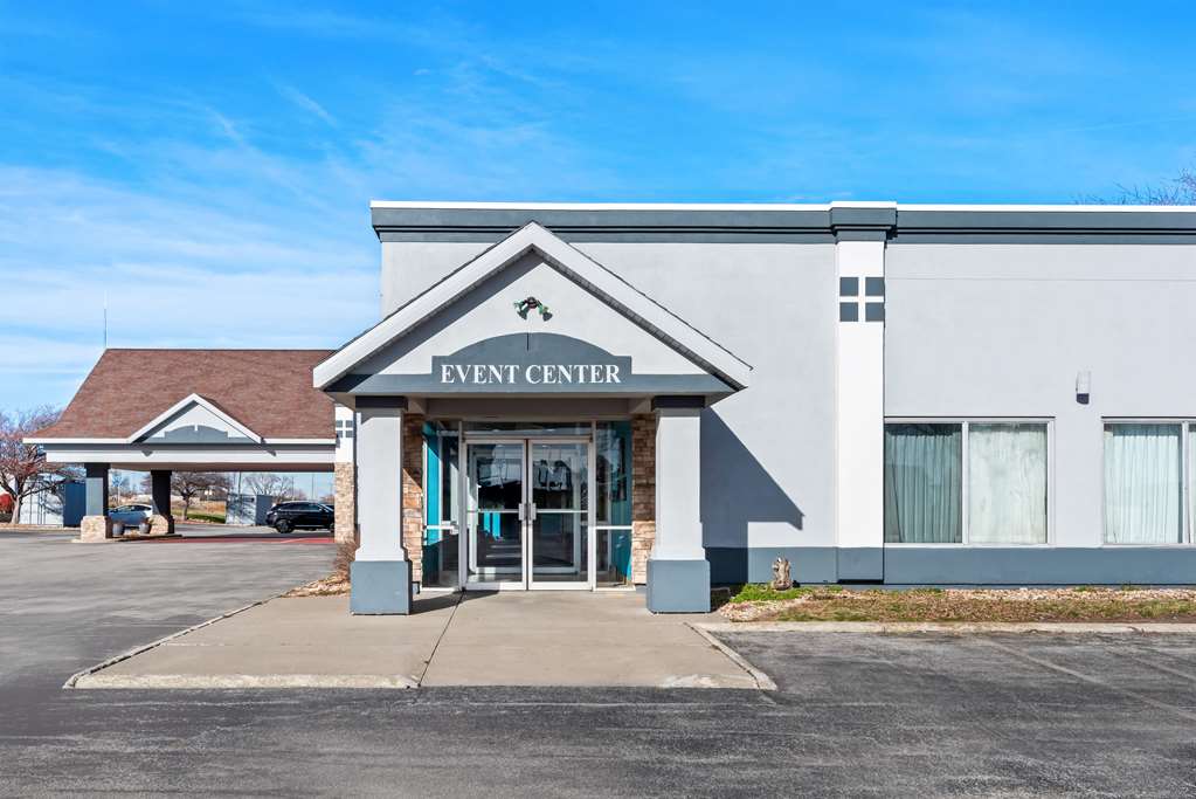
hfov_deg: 58.7
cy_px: 400
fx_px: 1064
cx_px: 598
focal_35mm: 32
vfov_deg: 41.2
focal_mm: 32
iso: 100
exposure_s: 1/320
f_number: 11
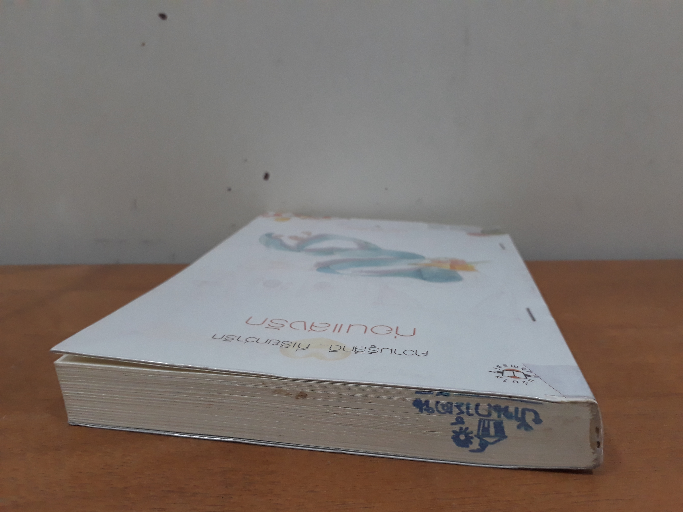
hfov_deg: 65.3
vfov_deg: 51.4
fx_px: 533
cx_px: 342
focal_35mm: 27
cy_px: 256
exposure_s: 1/33
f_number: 1.9
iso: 200
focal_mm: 3.6
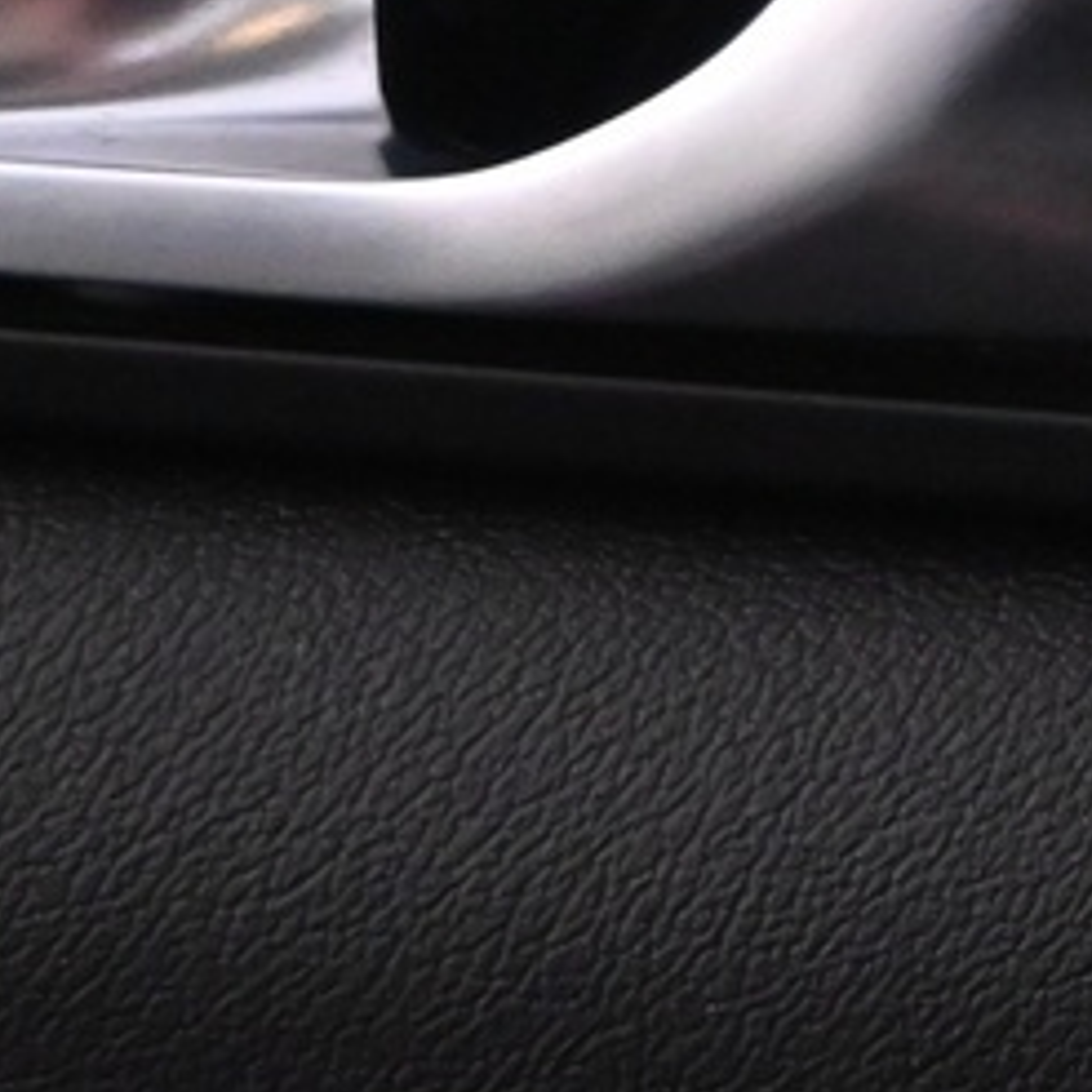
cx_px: 3325
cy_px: -297
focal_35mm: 143
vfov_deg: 11.9
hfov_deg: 9.5
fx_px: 5097
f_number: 3.5
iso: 3200
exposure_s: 1/60
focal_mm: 17
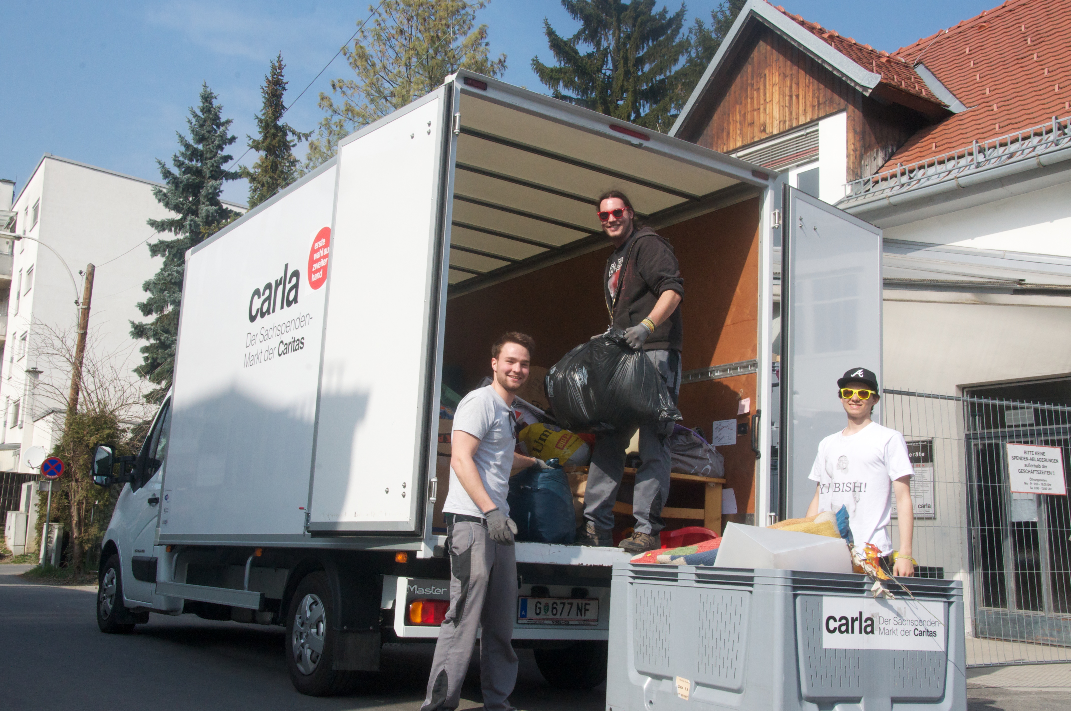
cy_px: 356
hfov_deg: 51.3
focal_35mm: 38
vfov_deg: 35.4
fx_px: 1114
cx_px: 536
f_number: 22
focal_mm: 25
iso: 1250
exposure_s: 1/500
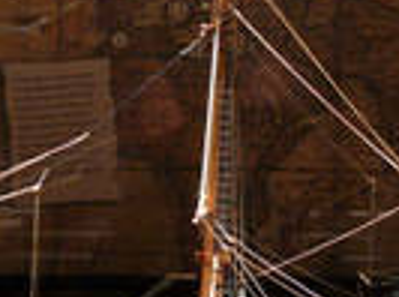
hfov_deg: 11.9
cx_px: 123
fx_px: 1908
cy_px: 302
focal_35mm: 166
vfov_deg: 8.8
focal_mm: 9.2
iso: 200
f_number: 3.2
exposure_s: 1/5
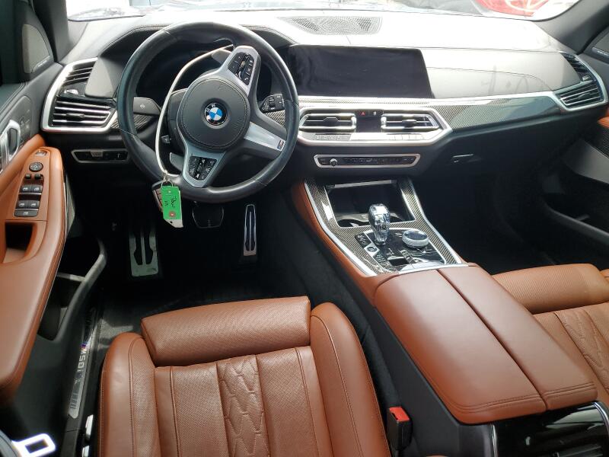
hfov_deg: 67.3
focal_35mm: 26
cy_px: 228
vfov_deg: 53.1
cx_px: 304
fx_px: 457
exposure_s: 1/141
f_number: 1.5
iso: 50
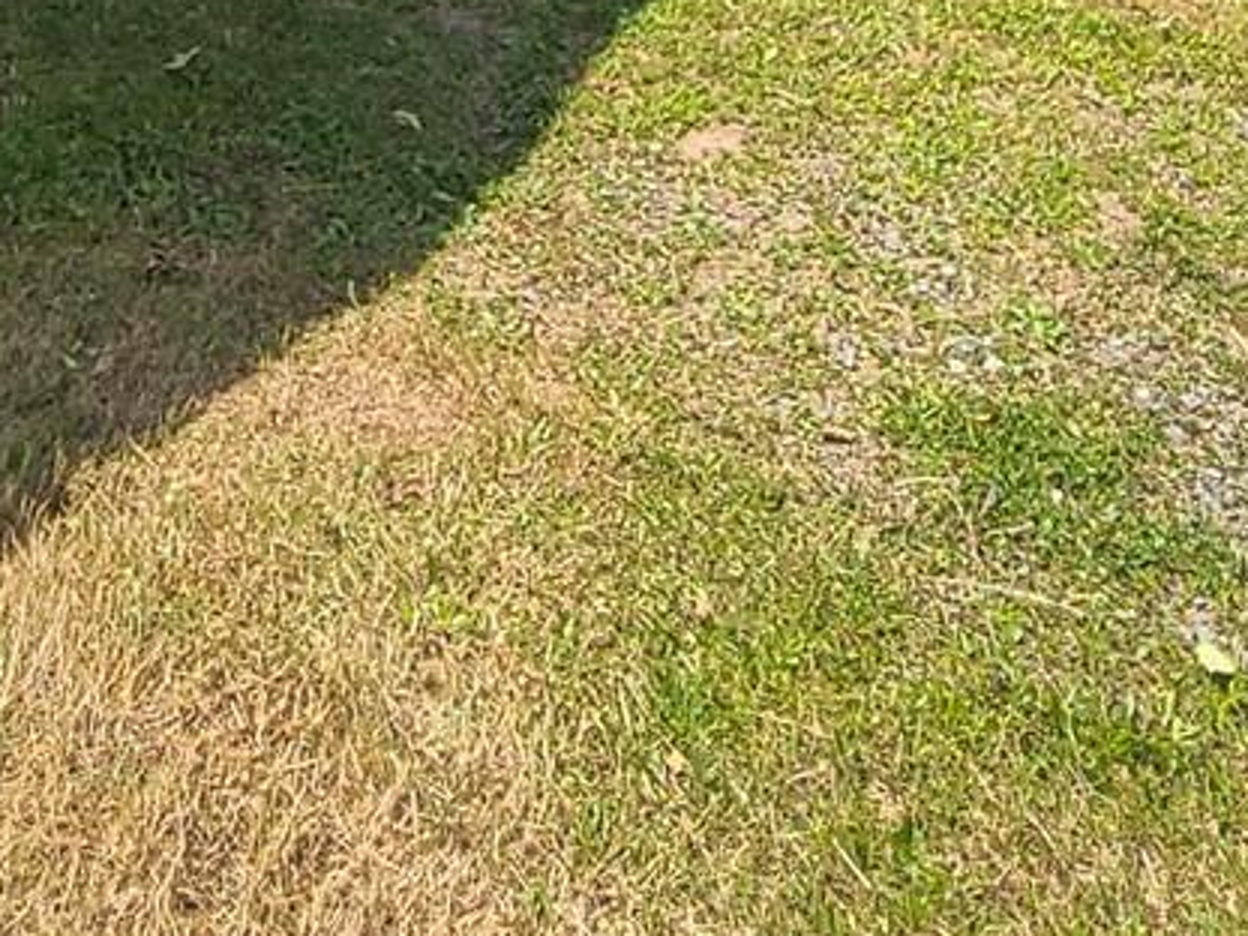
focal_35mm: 64
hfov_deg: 29.9
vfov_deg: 15.8
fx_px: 2307
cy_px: -1119
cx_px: 354
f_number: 2.2
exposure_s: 1/1215
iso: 50
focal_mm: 2.2
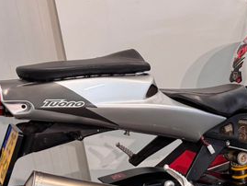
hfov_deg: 31.9
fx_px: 407
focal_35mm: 57
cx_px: 230
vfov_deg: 25.3
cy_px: 146
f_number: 1.78
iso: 320
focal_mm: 6.76
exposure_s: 1/50
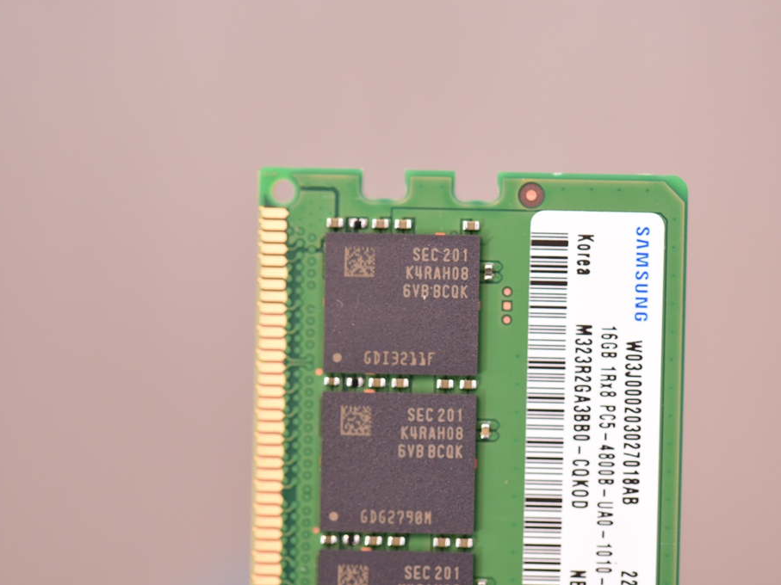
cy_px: 292
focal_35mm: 114
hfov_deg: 17.3
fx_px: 2572
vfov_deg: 13.0
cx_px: 431
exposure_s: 1/60
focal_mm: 105
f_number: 5.6
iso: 1600
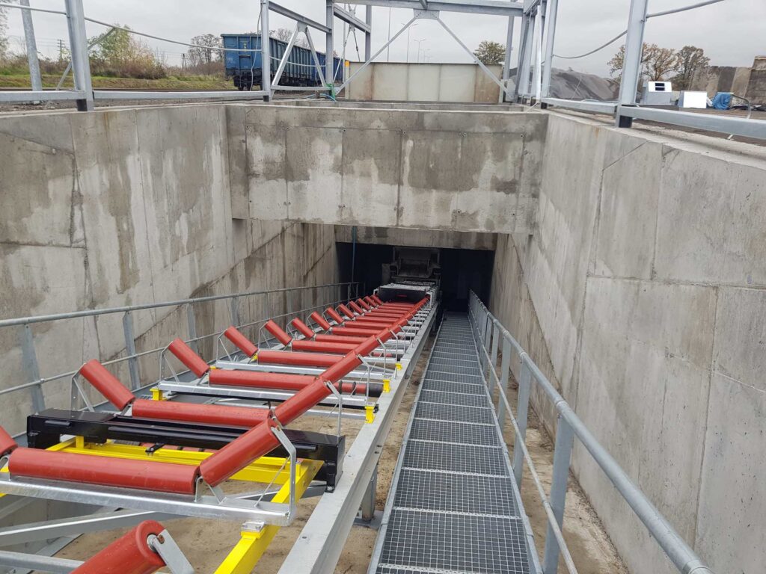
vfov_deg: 53.1
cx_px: 383
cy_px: 287
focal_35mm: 26
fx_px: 575
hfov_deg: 67.3
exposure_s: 1/100
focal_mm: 4.2
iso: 50
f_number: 1.7
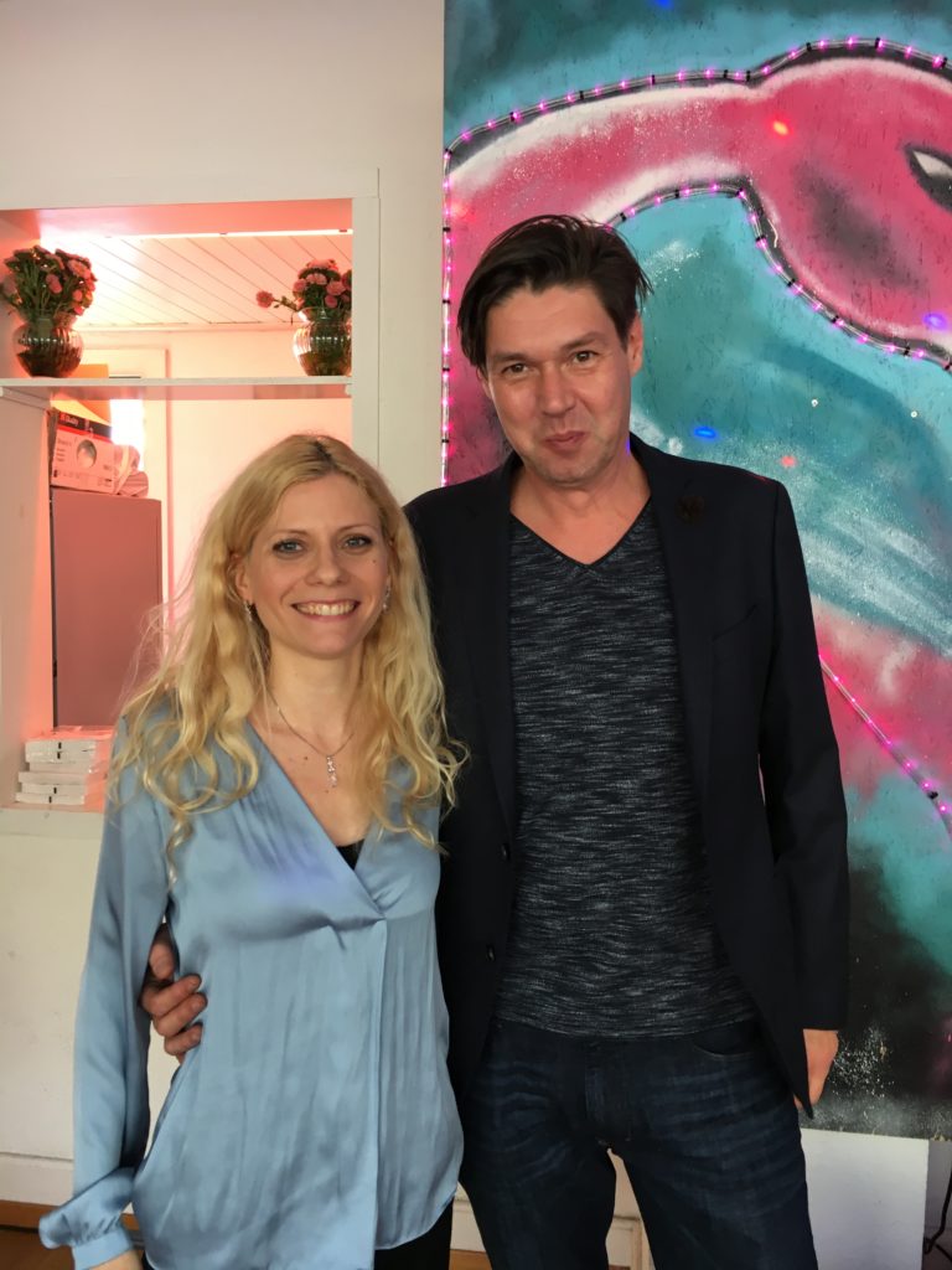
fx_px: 1063
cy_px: 635
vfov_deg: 61.7
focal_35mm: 29
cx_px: 476
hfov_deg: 48.2
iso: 64
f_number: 2.2
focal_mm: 4.15
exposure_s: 1/33
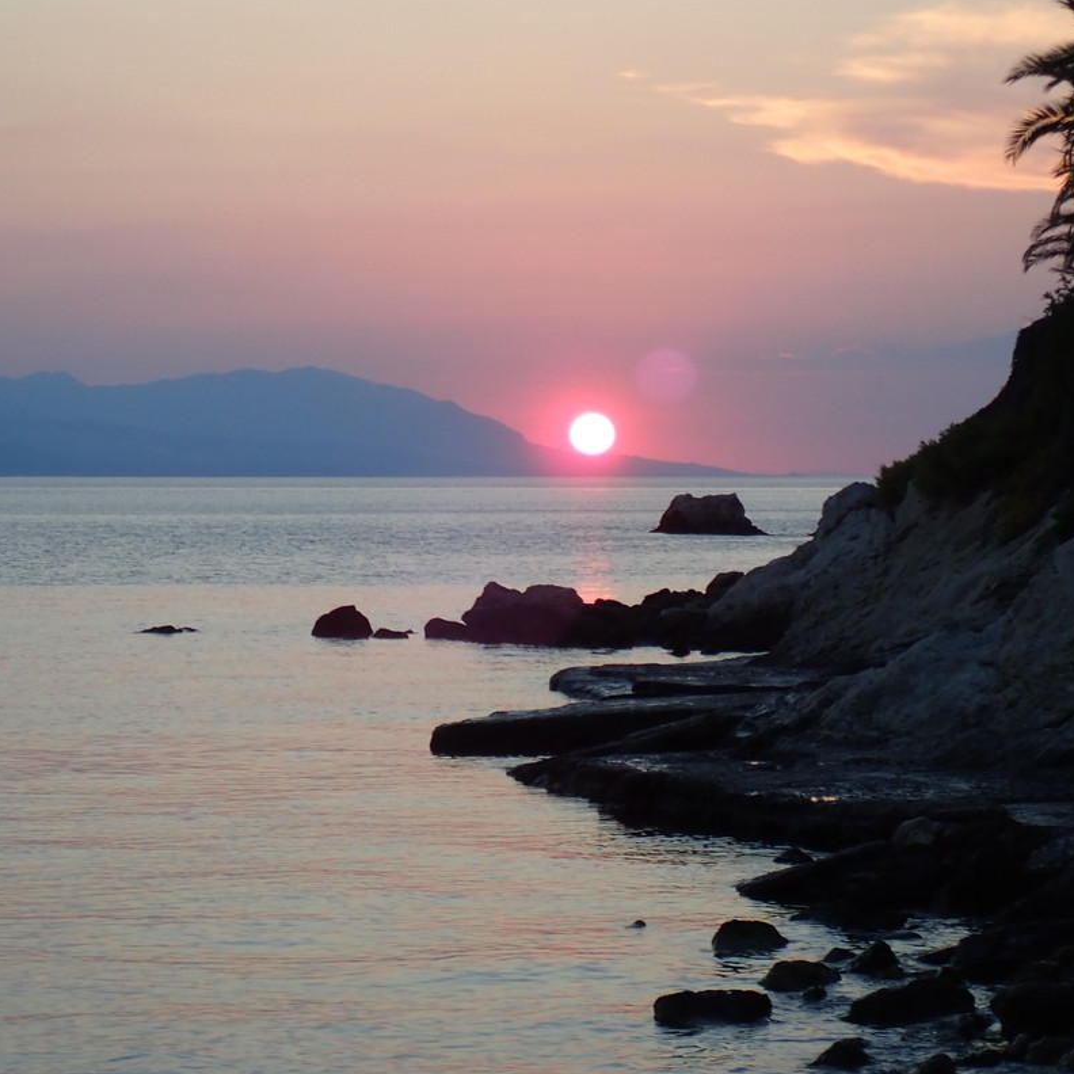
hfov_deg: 14.6
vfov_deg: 14.7
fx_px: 4177
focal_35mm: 119
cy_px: 533
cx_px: 481
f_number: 4.9
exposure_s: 1/160
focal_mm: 18
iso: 200
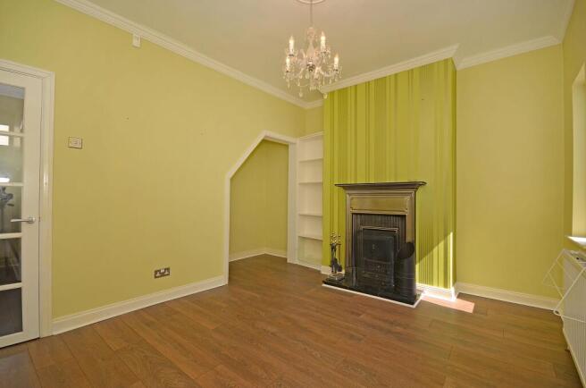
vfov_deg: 77.0
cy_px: 194
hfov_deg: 100.5
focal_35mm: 15
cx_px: 293
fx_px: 244
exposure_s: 1/80
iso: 100
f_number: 7.1
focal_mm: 10
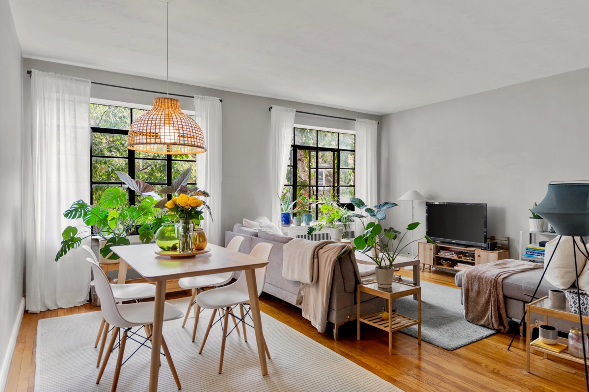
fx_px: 360
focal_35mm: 22
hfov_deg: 78.6
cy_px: 196
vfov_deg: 57.2
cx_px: 294
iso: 320
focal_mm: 22
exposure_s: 1/15
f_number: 4
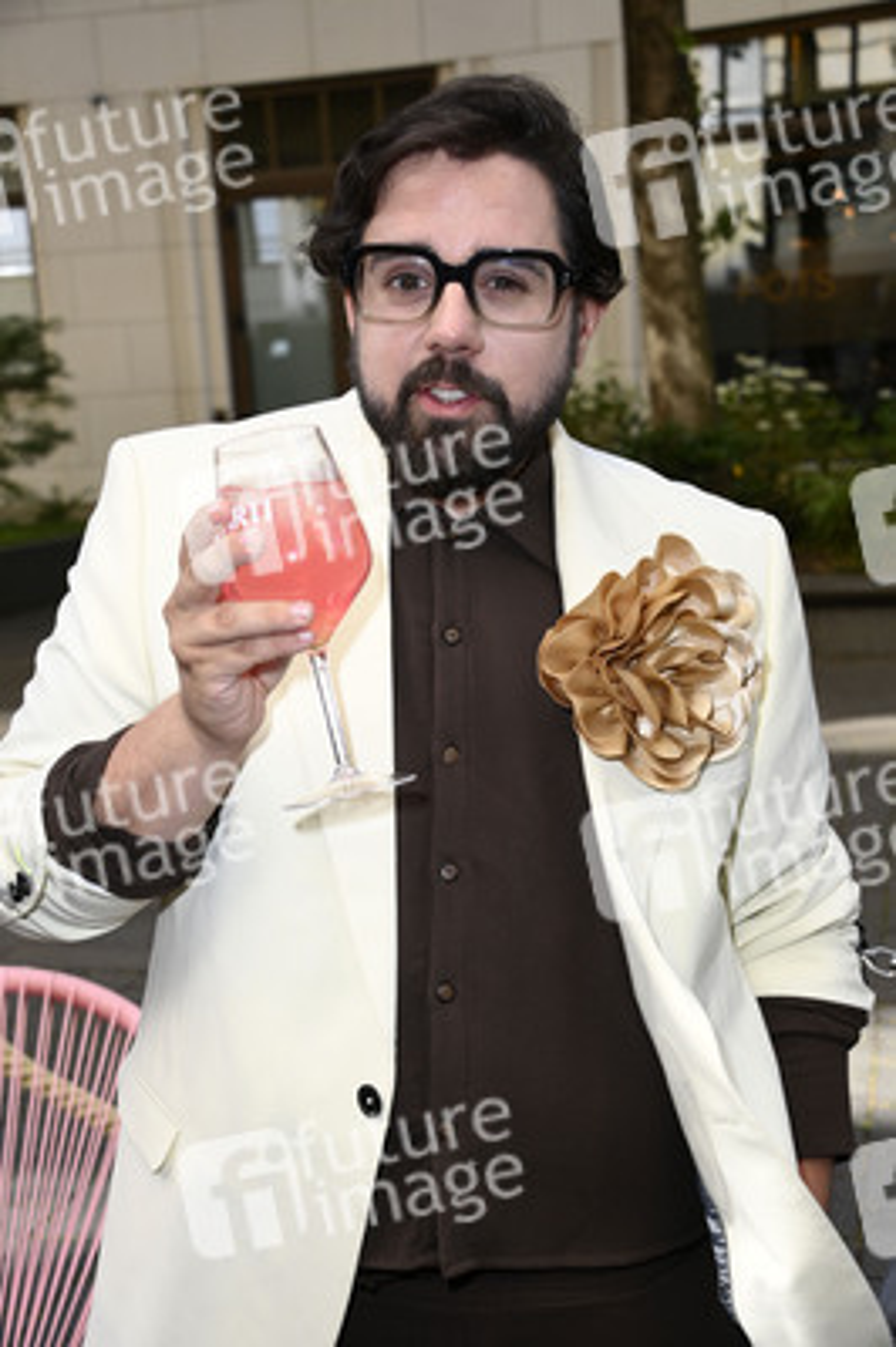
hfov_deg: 29.8
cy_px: 674
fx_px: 1683
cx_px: 448
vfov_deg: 43.6
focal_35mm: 45
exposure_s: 1/250
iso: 320
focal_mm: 45
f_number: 5.6
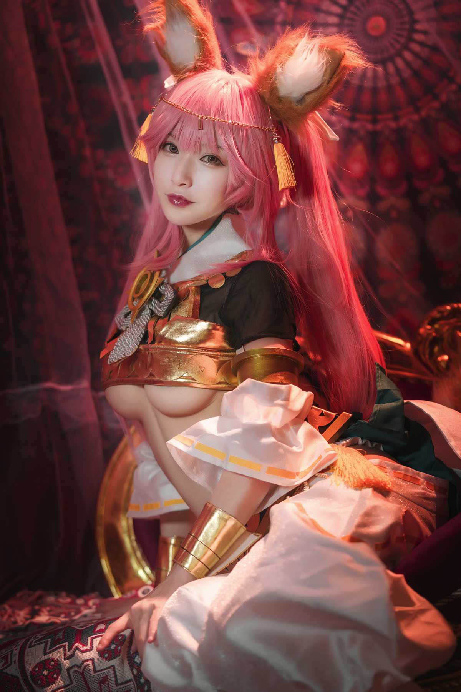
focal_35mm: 85
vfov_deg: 23.9
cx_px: 230
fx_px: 1633
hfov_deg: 16.1
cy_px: 346
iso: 500
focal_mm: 85
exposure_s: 1/200
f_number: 2.8
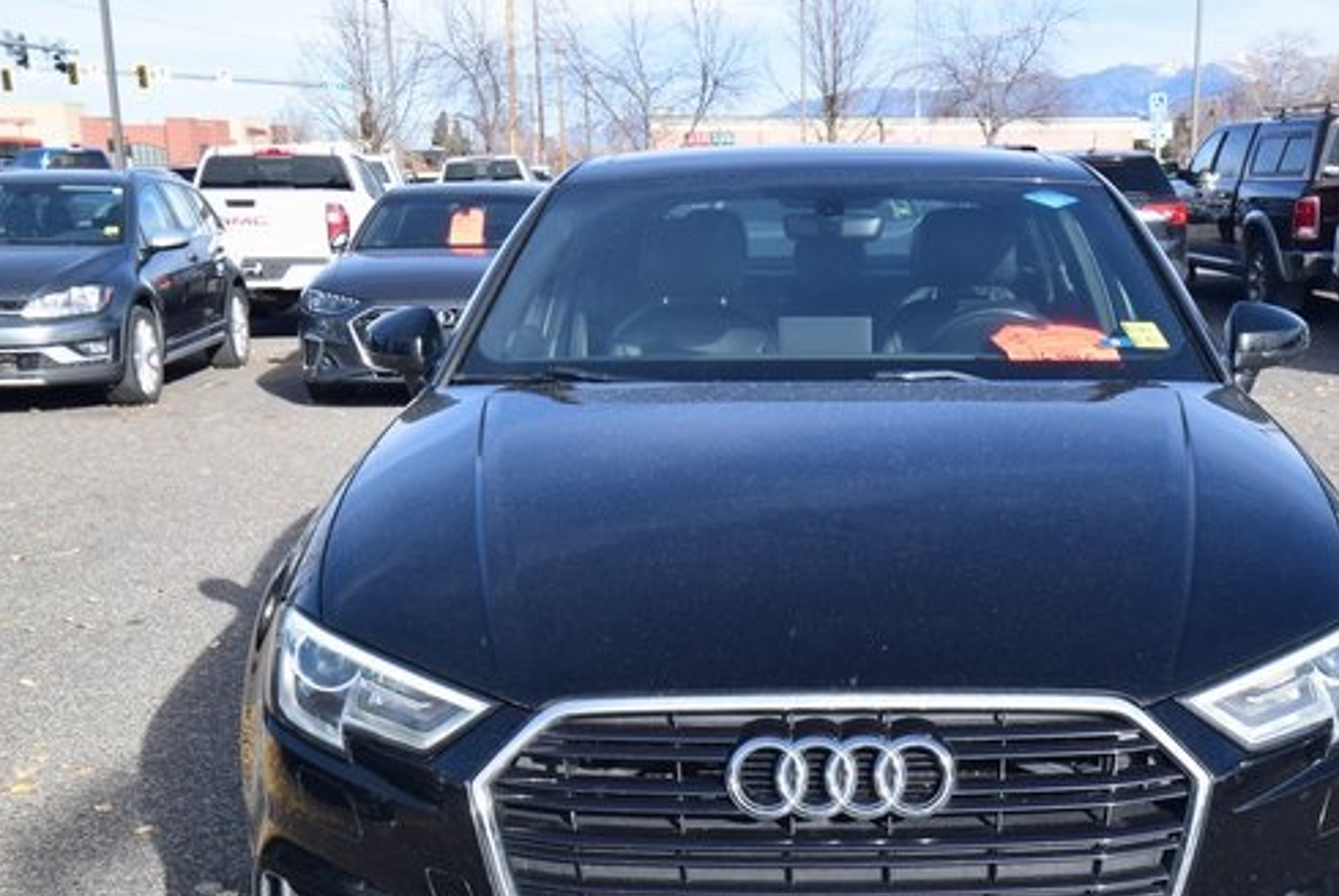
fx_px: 1750
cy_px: 582
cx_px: 844
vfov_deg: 28.6
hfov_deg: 41.5
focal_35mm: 47
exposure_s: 1/200
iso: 400
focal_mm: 24
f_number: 10
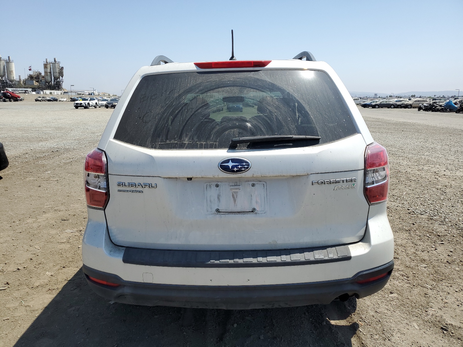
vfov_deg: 53.1
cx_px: 232
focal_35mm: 26
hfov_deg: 67.3
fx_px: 348
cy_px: 174
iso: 50
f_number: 1.5
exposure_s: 1/3333
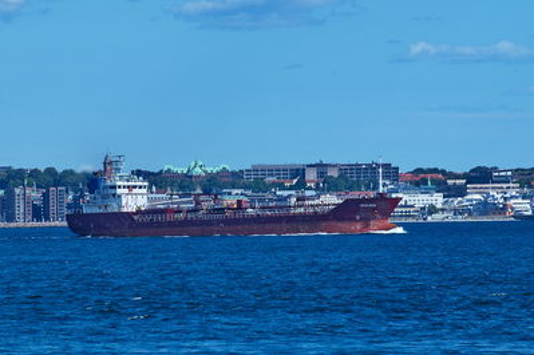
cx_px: 267
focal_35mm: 345
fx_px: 5111
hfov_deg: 6.0
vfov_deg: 4.0
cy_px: 178
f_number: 13
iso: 400
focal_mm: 230
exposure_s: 1/640
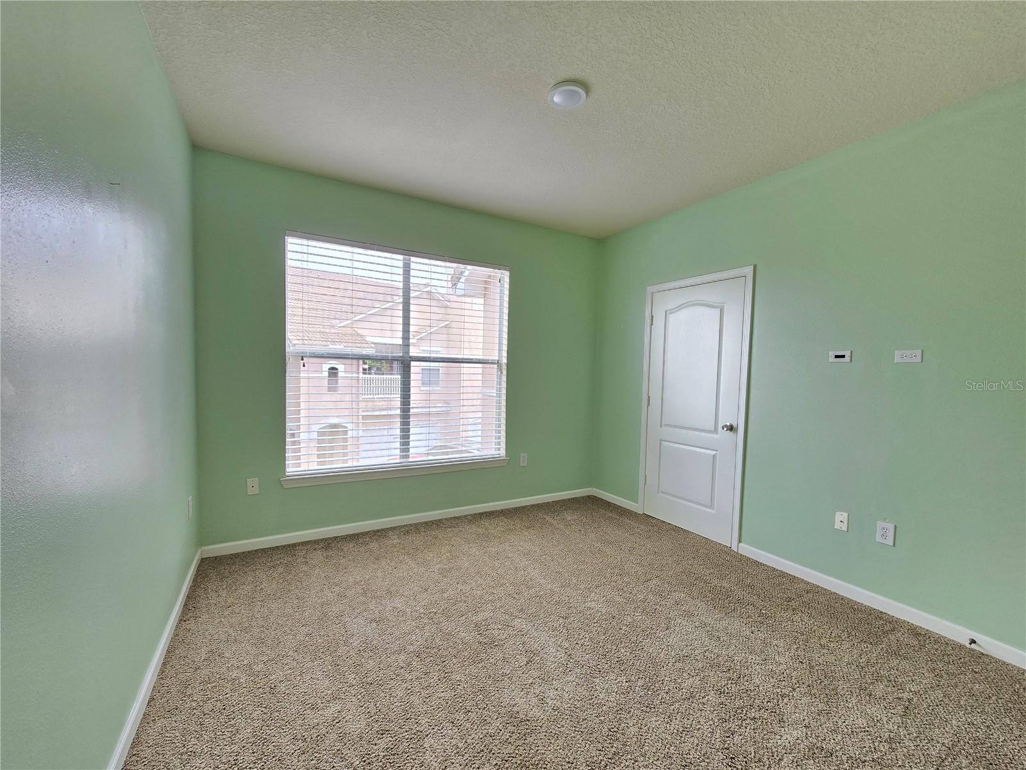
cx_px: 513
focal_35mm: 13
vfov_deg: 89.9
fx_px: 385
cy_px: 385
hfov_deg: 106.2
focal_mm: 2.2
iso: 100
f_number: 2.2
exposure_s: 1/60
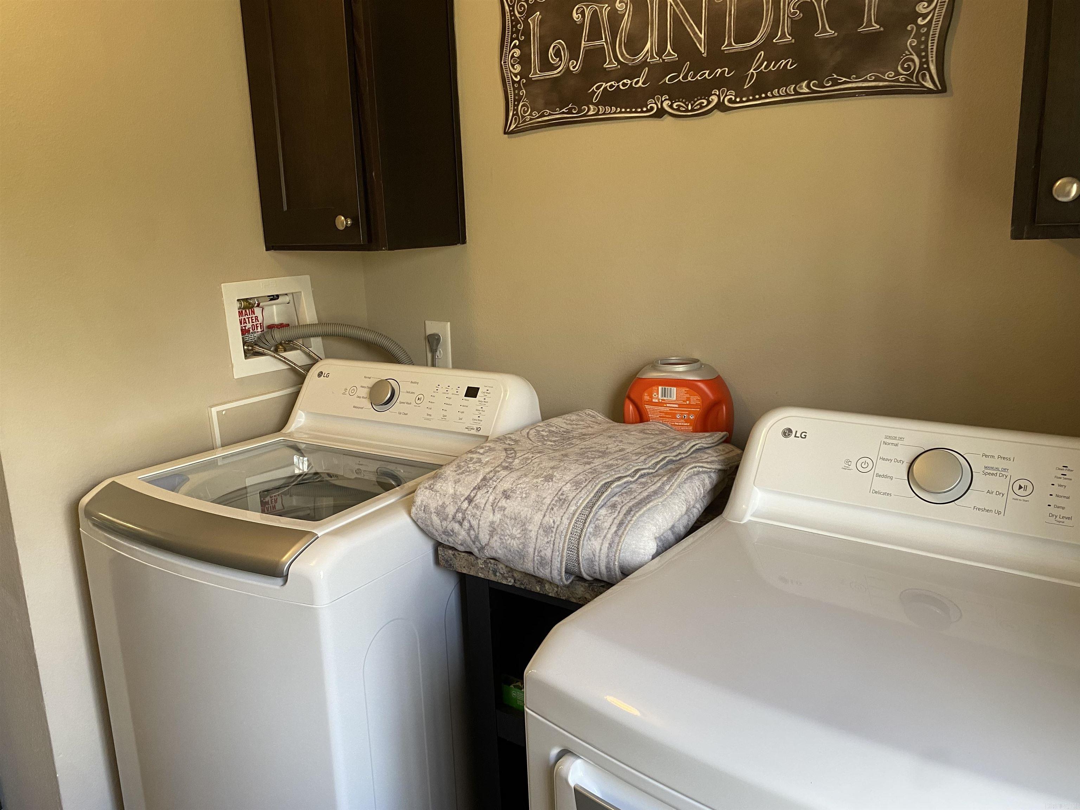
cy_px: 405
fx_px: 811
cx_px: 540
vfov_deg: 53.1
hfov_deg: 67.3
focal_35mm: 26
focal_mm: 4.25
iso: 80
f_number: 1.8
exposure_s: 1/60
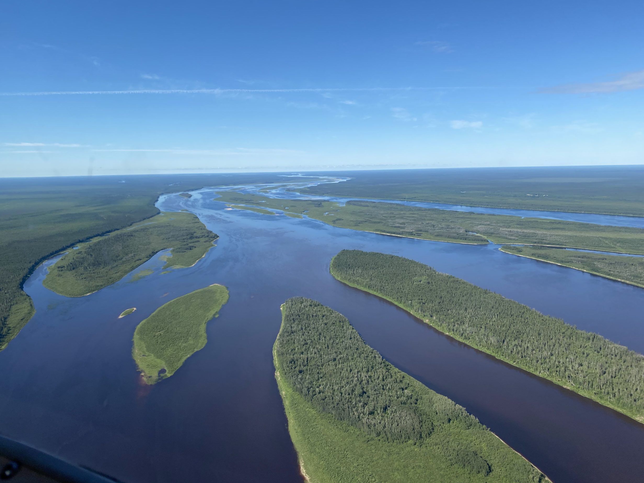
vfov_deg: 51.3
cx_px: 318
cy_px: 232
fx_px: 502
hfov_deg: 65.3
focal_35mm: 27
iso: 32
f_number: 1.8
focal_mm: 4.25
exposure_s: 1/2066
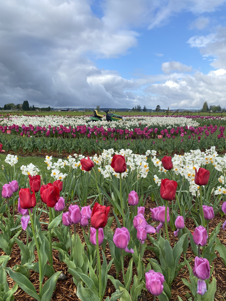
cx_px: 113
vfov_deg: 67.3
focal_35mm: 26
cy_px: 150
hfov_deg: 53.1
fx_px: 226
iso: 32
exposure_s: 1/475
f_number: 1.8
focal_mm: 4.25
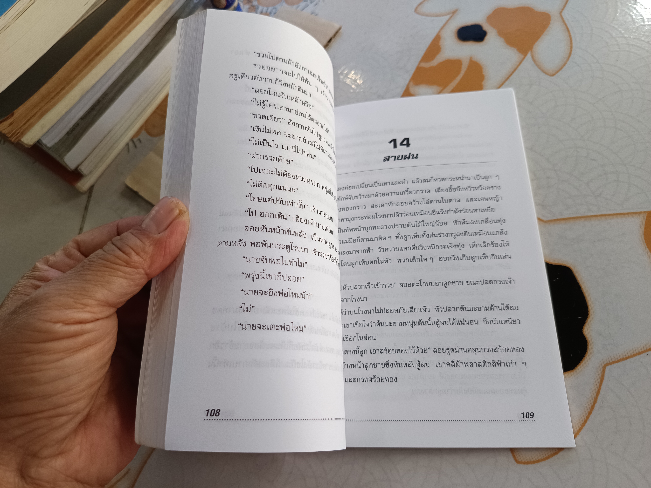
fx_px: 451
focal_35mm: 24
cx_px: 326
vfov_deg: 56.8
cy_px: 244
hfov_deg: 71.6
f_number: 1.7
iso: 359
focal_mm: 5.31
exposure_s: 1/50
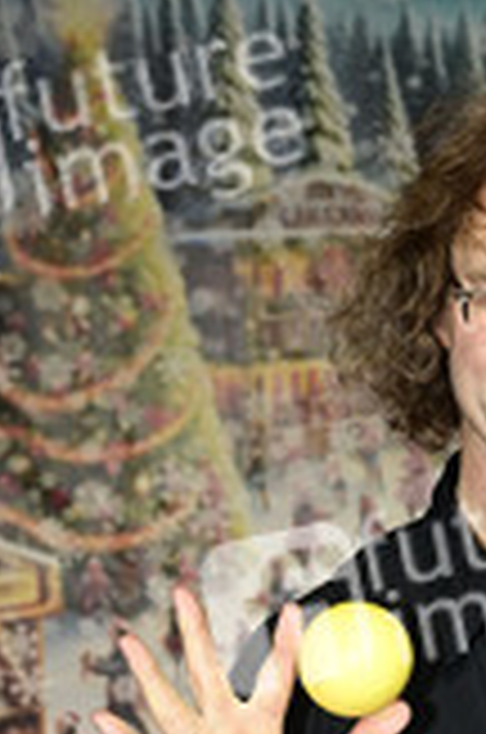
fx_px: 2095
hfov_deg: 12.9
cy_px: 815
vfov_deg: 19.0
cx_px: 562
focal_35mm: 103
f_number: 5
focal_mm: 42
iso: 1600
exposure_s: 1/160
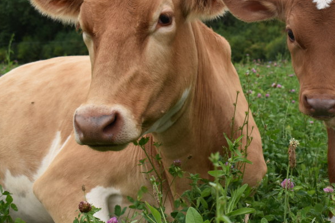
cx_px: 277
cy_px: 88
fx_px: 780
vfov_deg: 16.3
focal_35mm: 84
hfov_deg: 23.8
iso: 200
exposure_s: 1/250
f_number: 6.3
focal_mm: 31
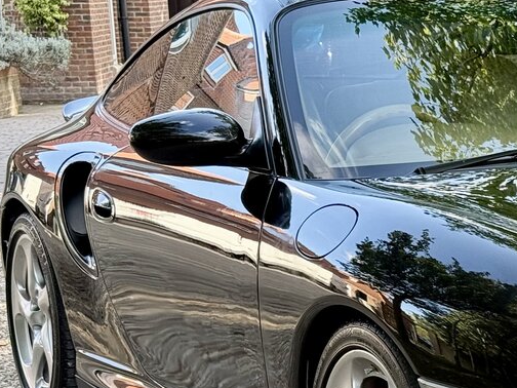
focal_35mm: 122
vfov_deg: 12.0
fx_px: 1822
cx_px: 626
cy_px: 419
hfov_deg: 15.5
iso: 80
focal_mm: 6.76
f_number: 1.78
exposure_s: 1/190
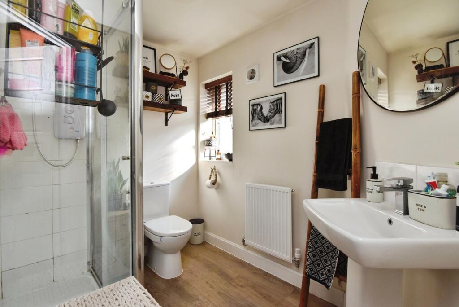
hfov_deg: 96.7
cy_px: 154
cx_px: 230
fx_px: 204
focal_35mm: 16
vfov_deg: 73.8
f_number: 7.1
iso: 400
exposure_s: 1/80
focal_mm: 16
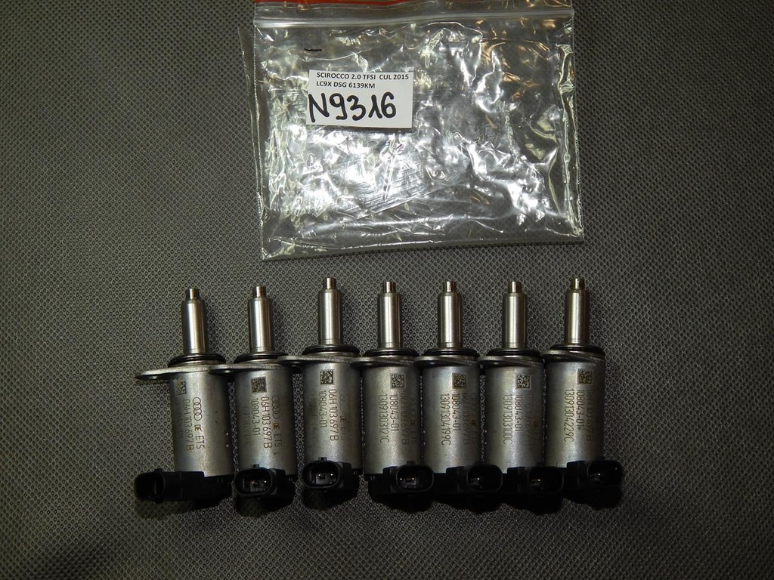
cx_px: 387
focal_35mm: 43
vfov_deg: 33.6
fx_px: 961
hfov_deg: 43.9
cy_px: 290
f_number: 7.1
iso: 160
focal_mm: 7.7
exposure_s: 1/30
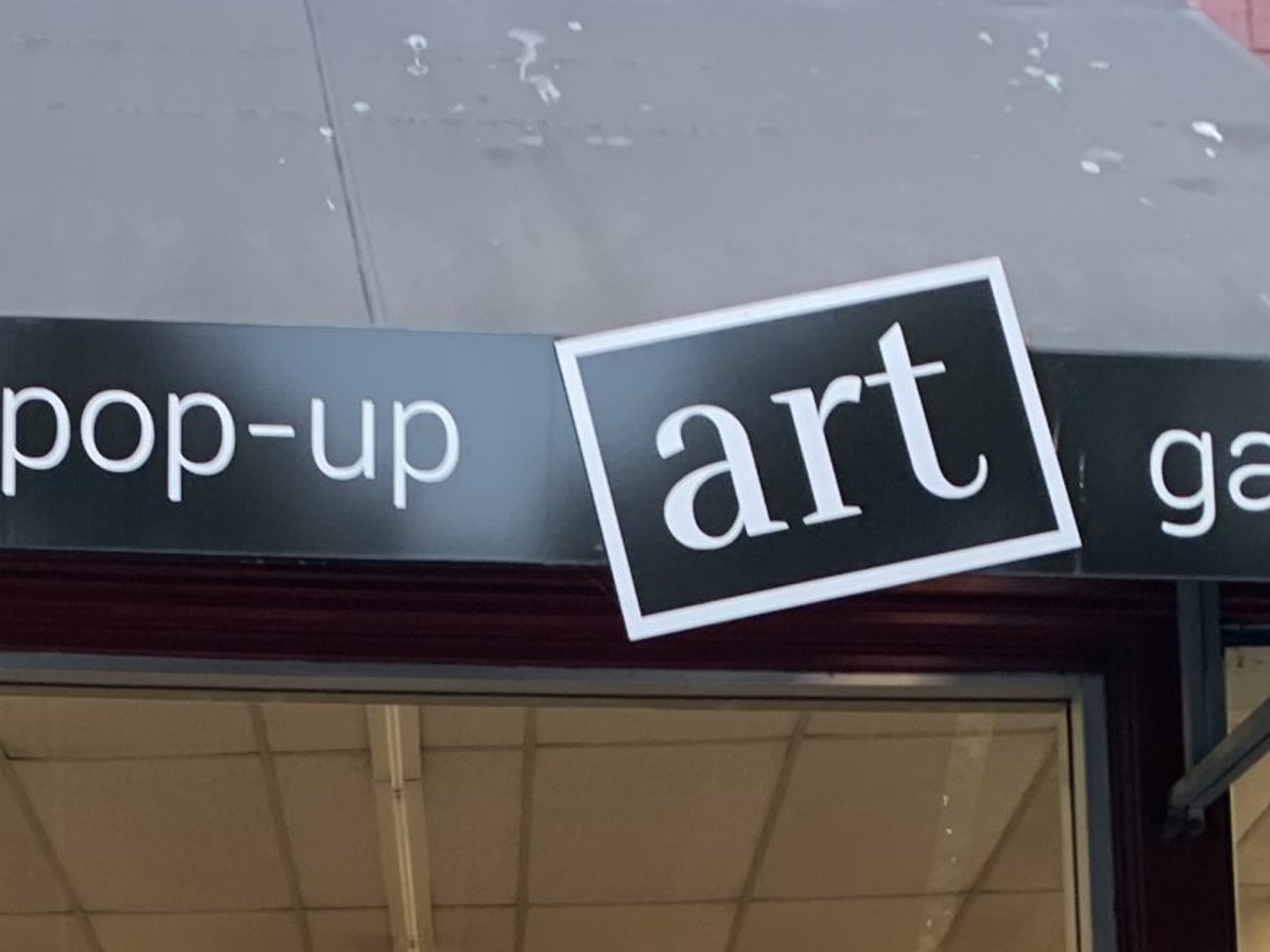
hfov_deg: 25.4
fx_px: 2788
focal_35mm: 76
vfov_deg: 17.7
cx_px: 329
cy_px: 1346
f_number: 1.8
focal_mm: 4.25
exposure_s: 1/60
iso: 64
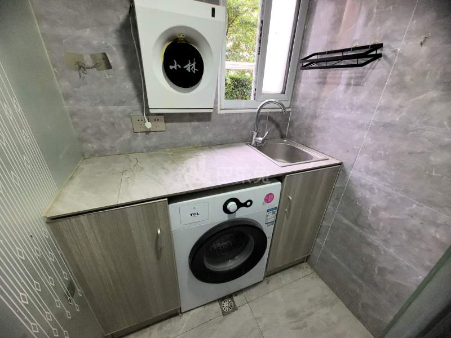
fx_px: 182
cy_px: 169
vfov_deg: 85.7
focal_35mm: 14
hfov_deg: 102.1
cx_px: 226
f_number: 2.2
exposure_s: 1/50
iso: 250
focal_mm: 1.95
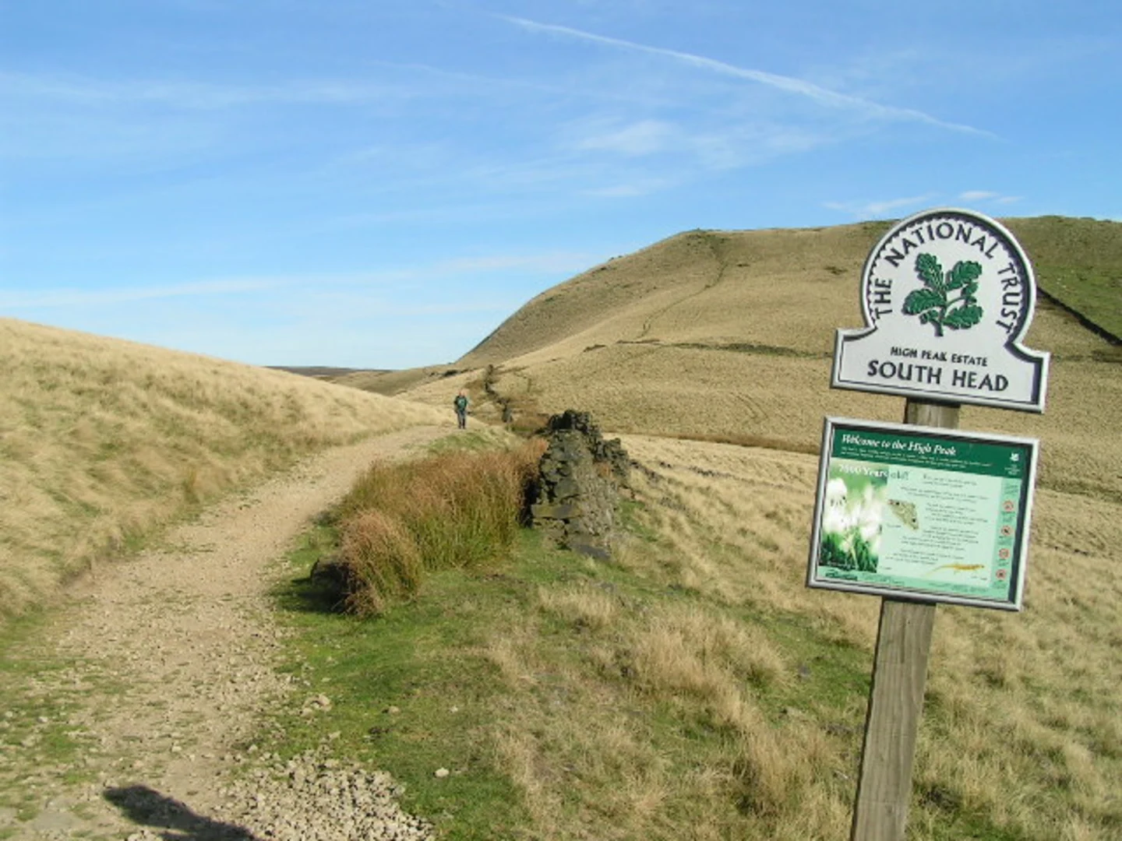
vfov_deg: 37.7
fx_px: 1232
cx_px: 561
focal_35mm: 38
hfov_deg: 49.0
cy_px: 420
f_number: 5.6
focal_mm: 5.8
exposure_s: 1/320
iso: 50
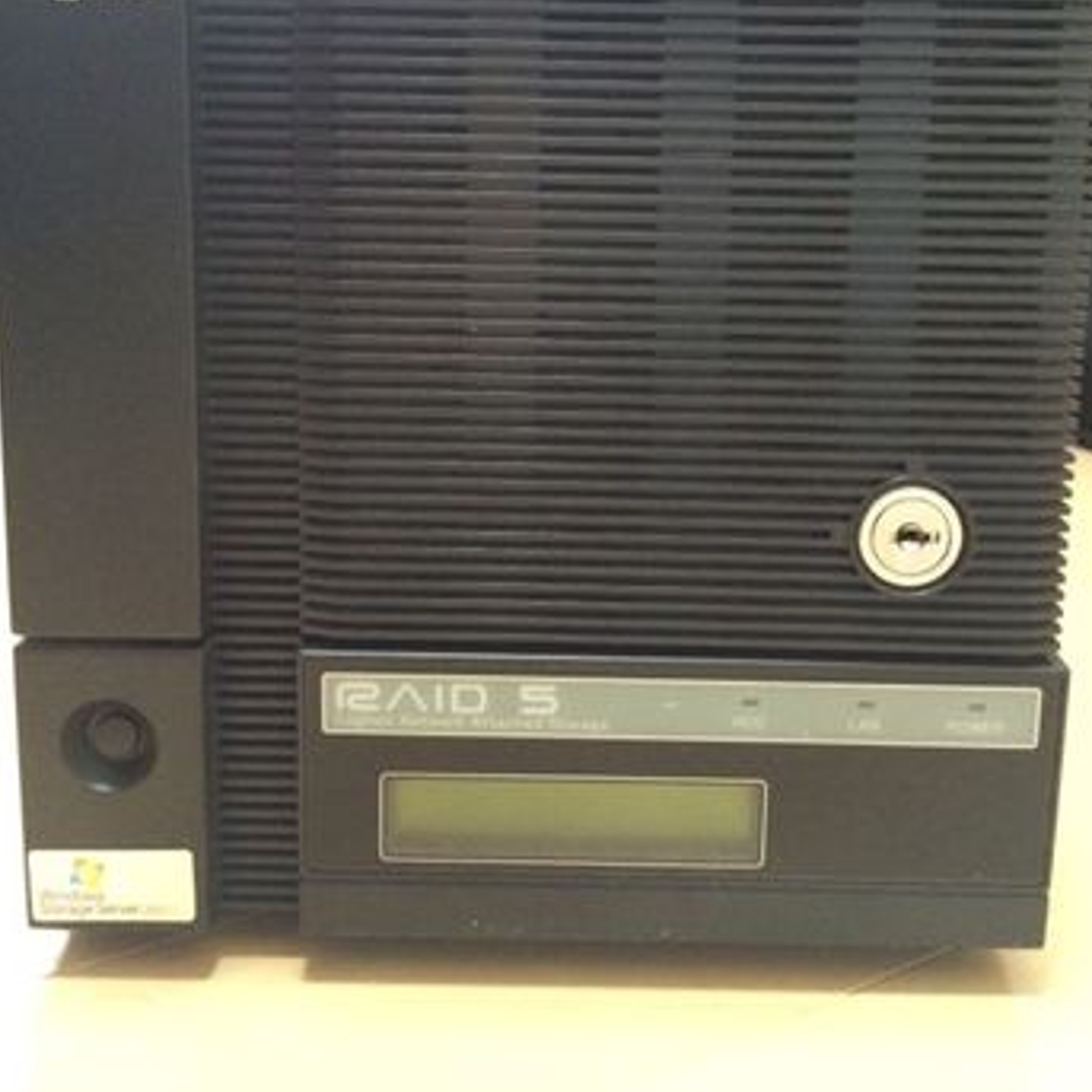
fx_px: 1285
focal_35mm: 36
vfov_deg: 45.4
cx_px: 549
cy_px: 376
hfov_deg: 46.0
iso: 320
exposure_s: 1/30
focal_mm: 4.12
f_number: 2.2
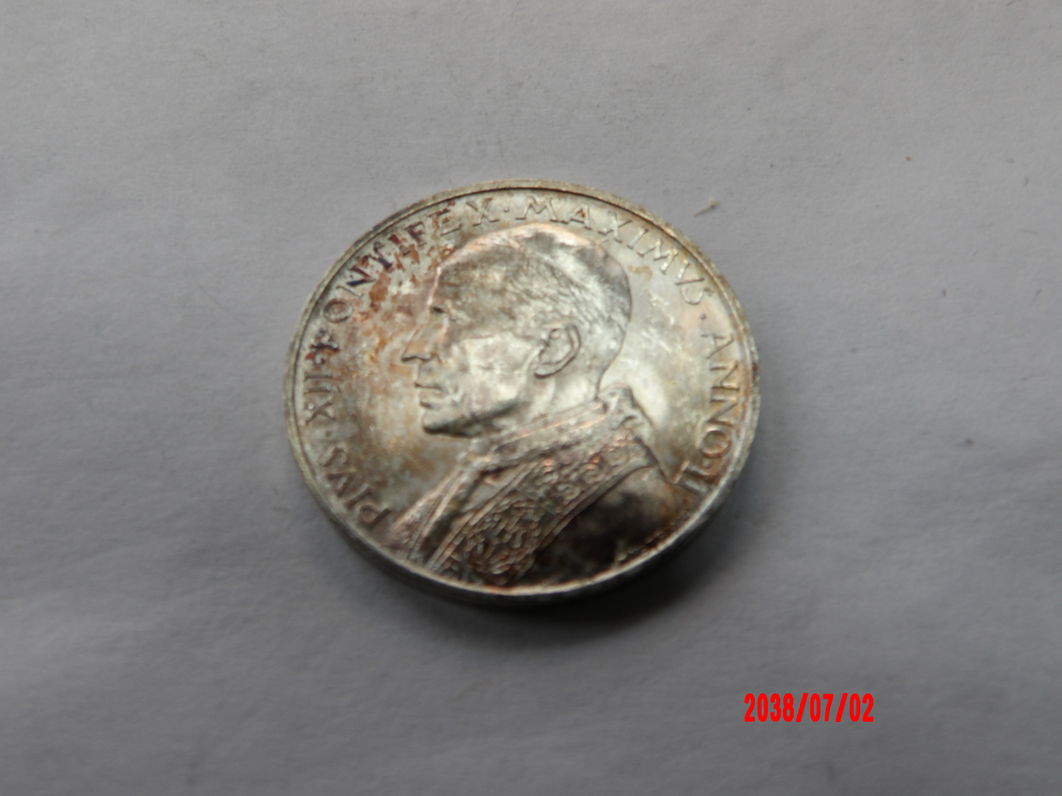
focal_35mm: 34
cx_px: 531
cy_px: 398
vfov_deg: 41.8
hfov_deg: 54.0
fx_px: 1043
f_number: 4.5
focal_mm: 6.2
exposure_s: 1/47
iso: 100
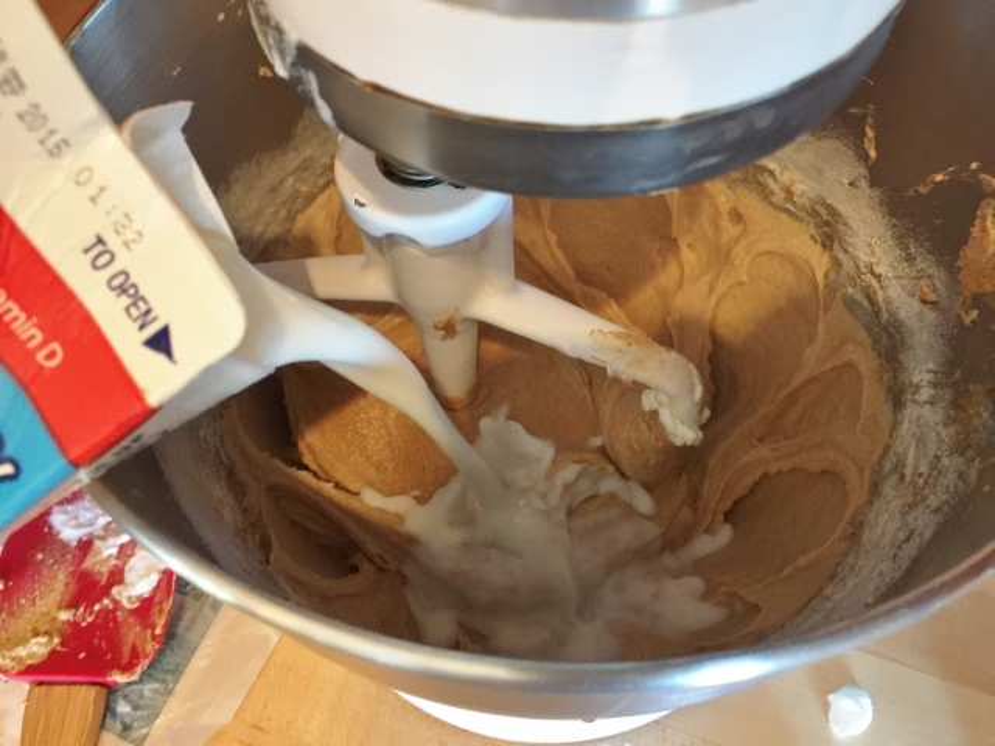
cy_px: 373
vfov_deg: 48.2
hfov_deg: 61.7
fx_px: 834
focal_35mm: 29
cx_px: 498
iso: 125
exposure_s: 1/15
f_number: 2.2
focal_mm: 4.15
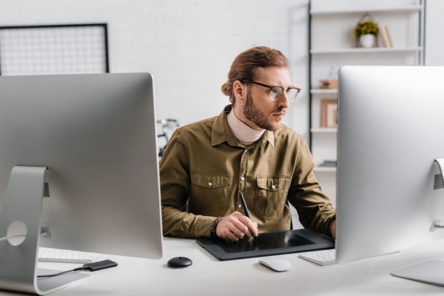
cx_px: 222
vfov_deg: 27.0
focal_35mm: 50
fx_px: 617
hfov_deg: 39.6
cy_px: 148
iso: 100
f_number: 3.5
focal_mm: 50
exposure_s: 1/200
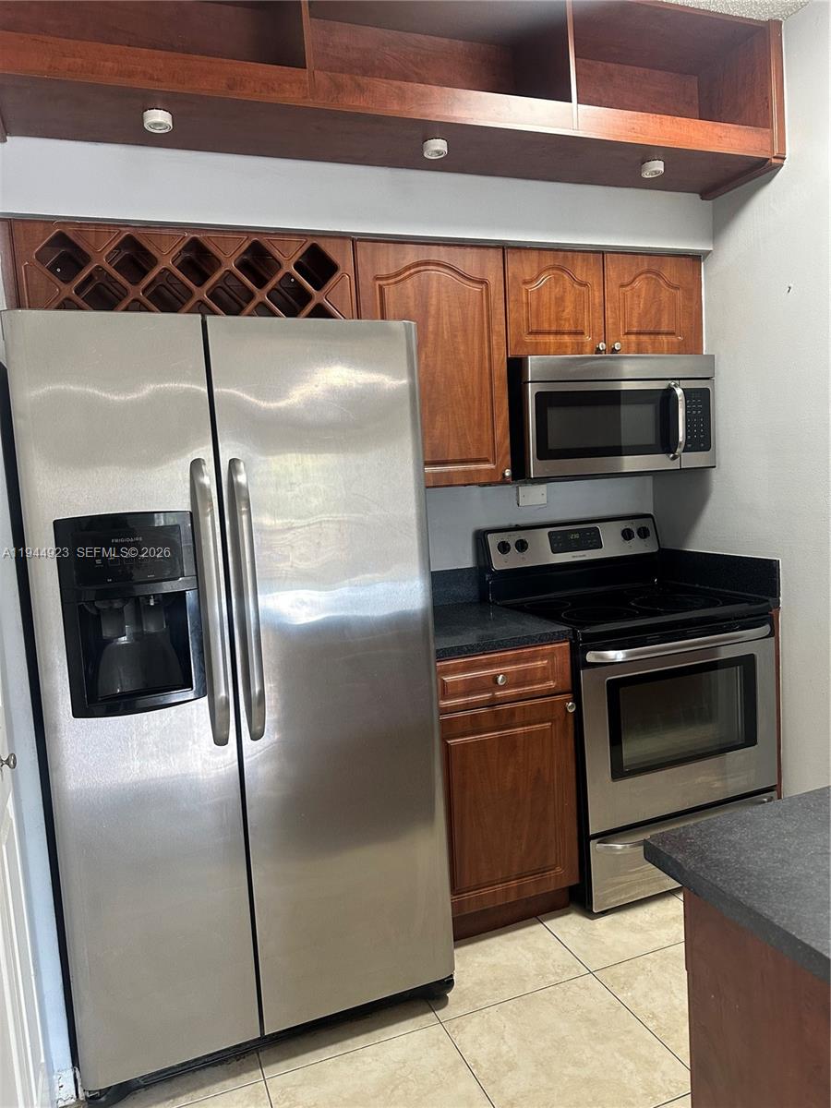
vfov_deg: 71.6
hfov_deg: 56.8
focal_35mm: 24
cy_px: 554
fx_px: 768
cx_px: 416
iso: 250
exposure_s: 1/60
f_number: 1.78
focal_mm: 6.86
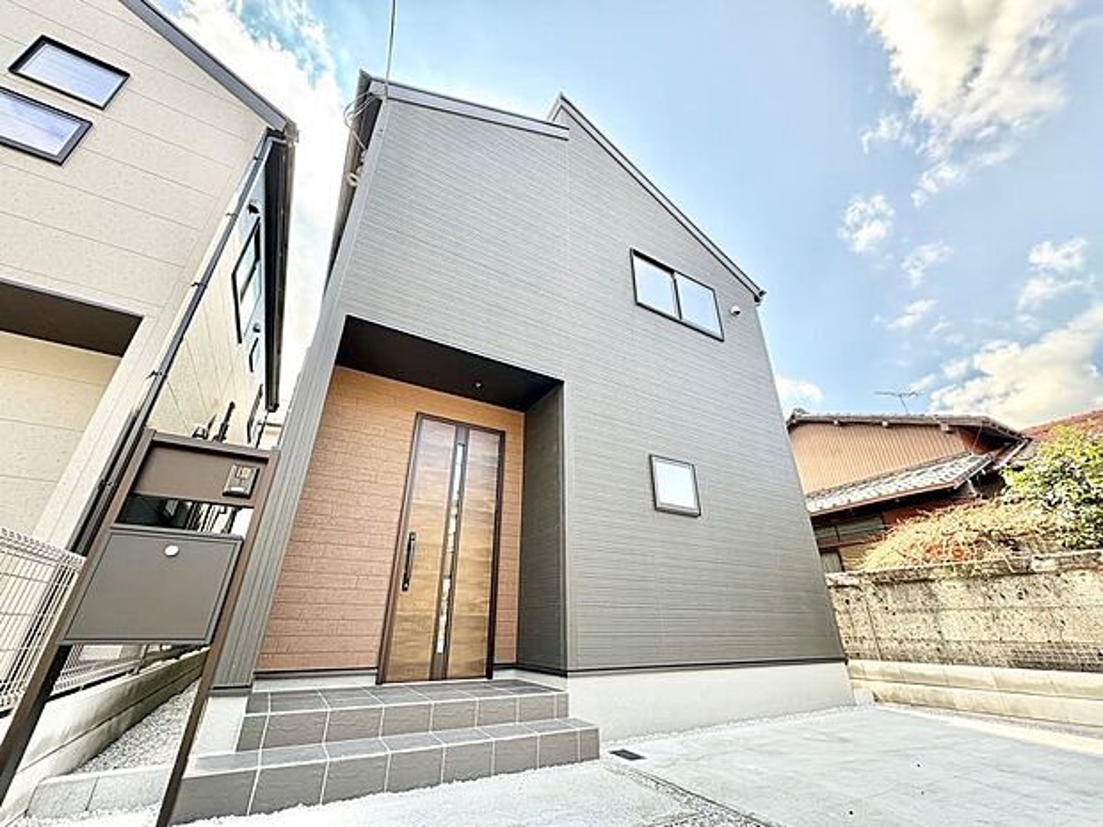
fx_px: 446
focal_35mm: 14
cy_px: 414
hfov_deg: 102.1
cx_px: 552
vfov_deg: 85.7
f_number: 2.2
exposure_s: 1/255
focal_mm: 2.22
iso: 64
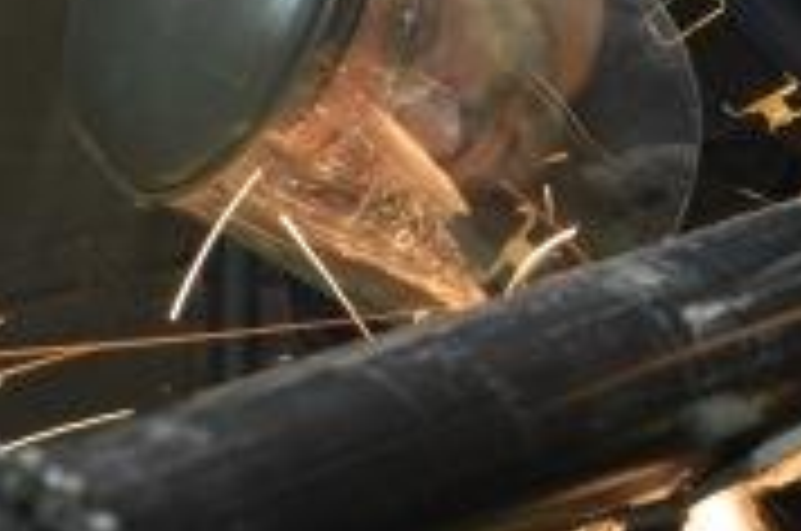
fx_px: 8801
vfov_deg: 3.5
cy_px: 380
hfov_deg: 5.2
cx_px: 567
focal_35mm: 396
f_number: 5.6
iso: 1000
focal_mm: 105
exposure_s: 1/13
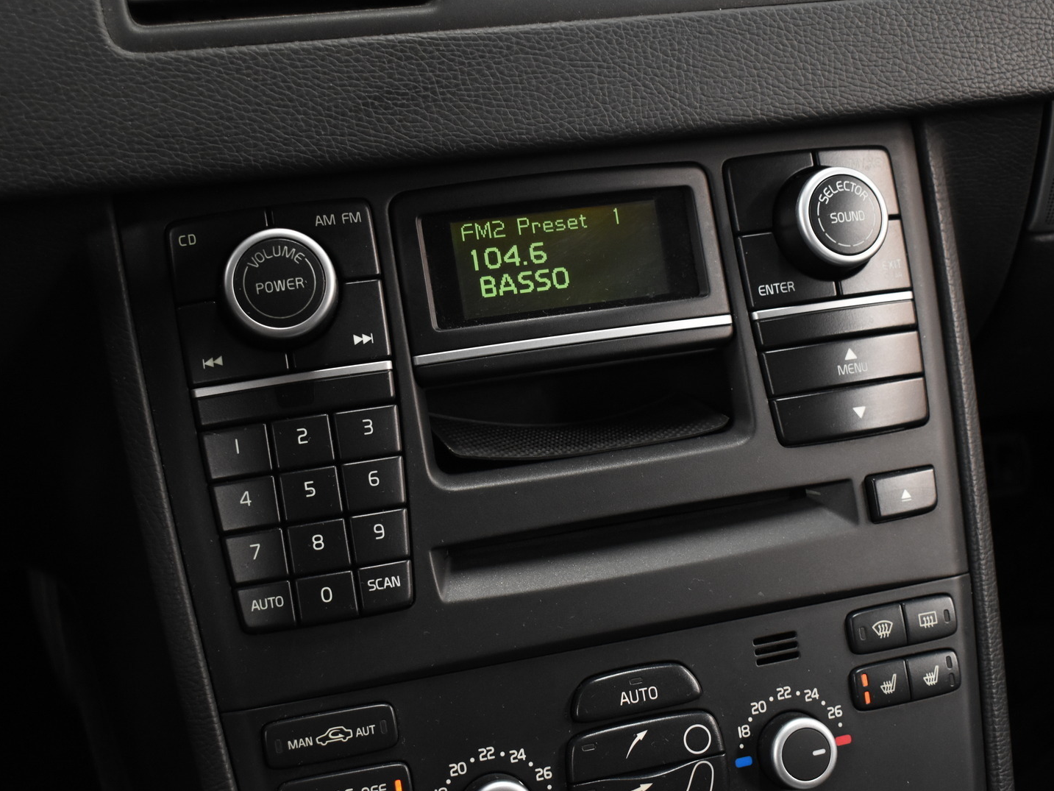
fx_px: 1539
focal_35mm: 51
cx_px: 558
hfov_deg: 37.8
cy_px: 395
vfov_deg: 28.8
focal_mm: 31
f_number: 5
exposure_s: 1/20
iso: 1600
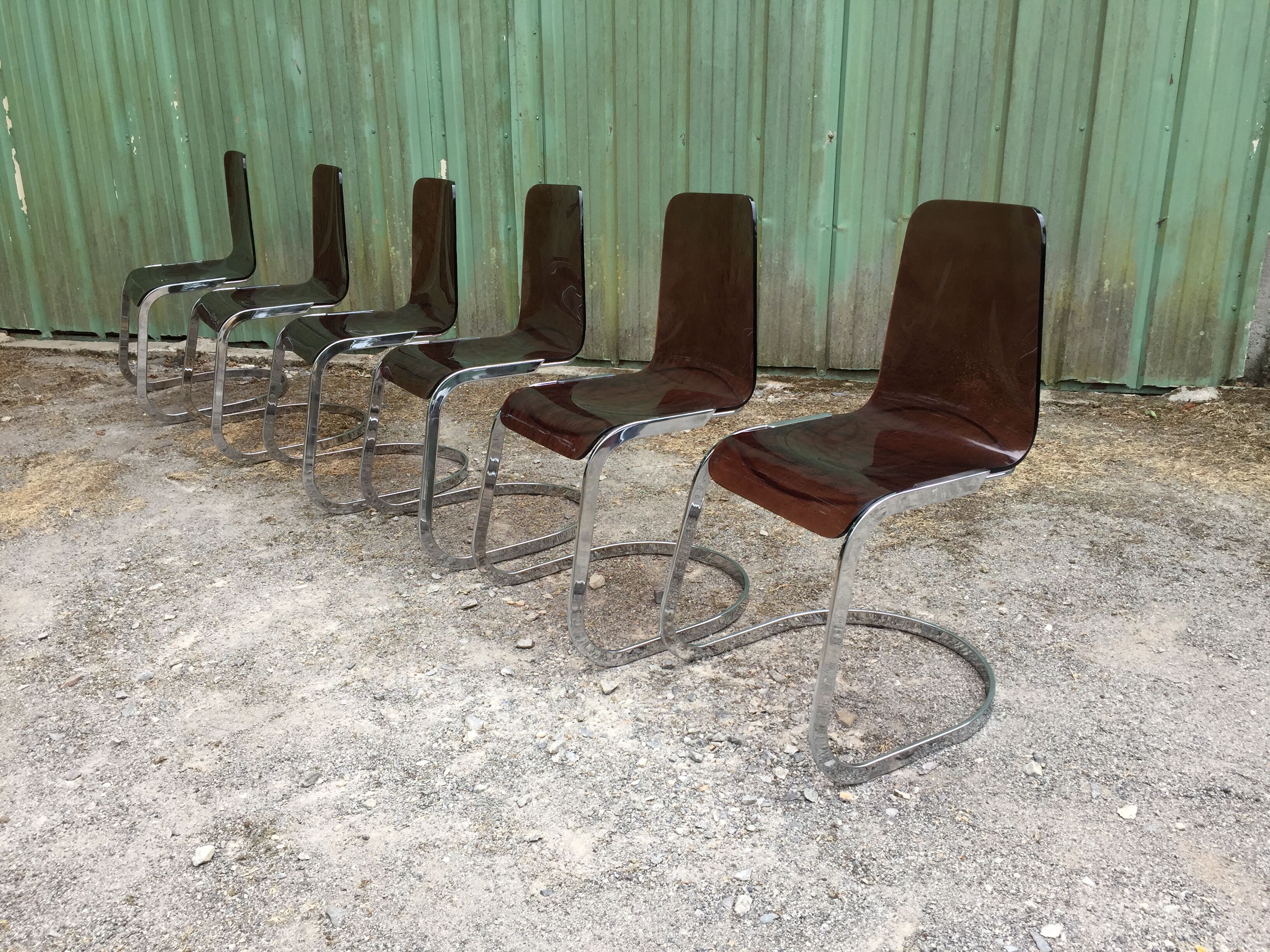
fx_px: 1064
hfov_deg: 61.7
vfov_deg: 48.2
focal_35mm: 29
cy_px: 476
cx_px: 635
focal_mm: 4.15
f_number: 2.2
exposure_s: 1/659
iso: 32
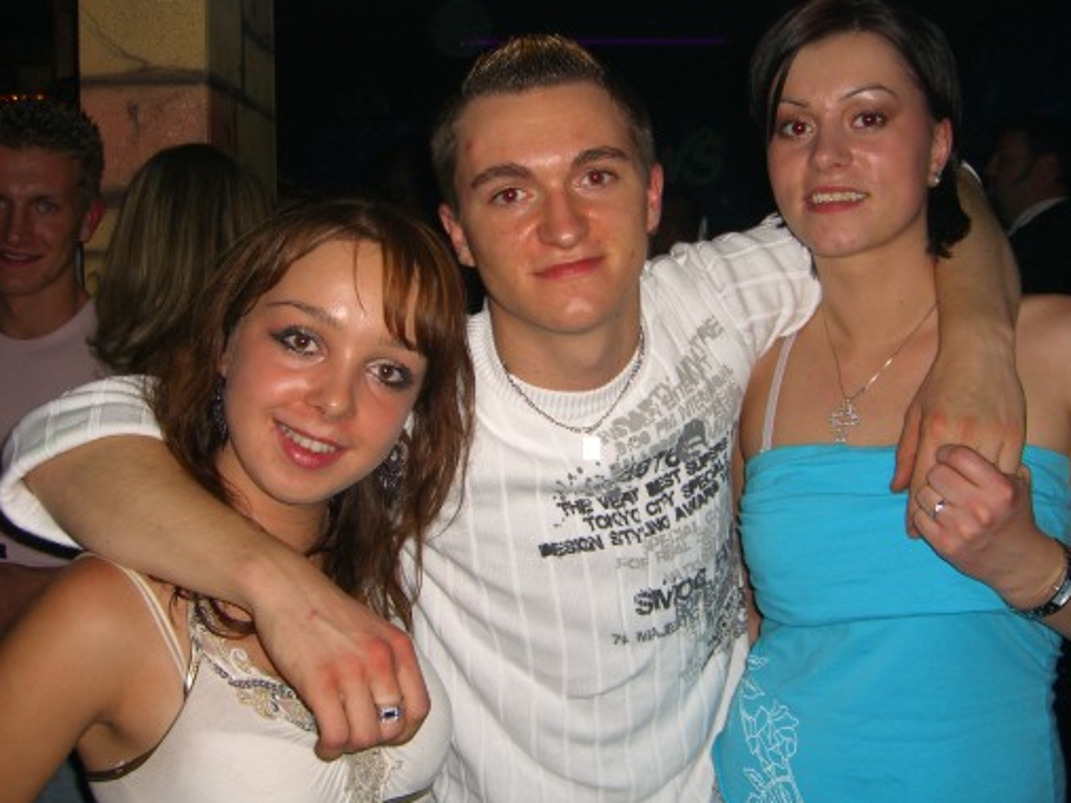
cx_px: 570
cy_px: 351
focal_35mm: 45
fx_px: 1392
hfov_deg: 42.1
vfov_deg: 32.1
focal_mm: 7.9
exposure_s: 1/60
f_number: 2.8
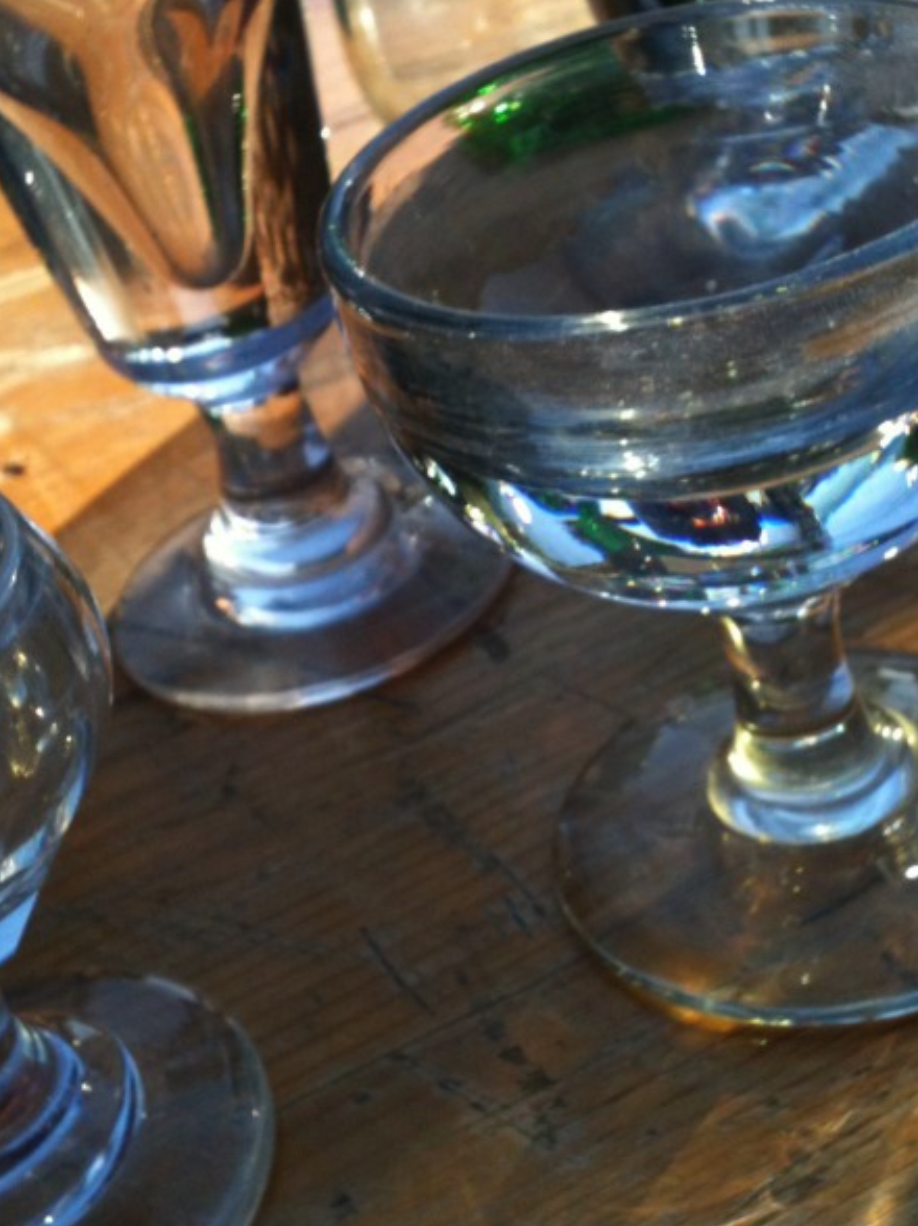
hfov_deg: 33.5
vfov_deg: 43.8
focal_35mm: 43
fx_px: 1523
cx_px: 523
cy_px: 559
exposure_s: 1/502
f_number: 2.8
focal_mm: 3.85
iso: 64
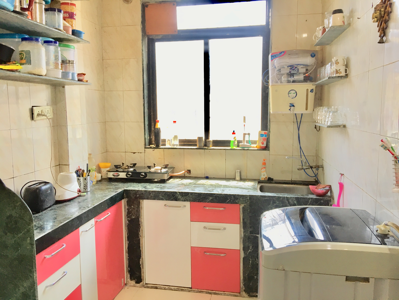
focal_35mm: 29
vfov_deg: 48.2
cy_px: 150
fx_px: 334
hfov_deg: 61.7
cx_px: 200
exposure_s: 1/33
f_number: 2.2
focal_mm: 4.15
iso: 80
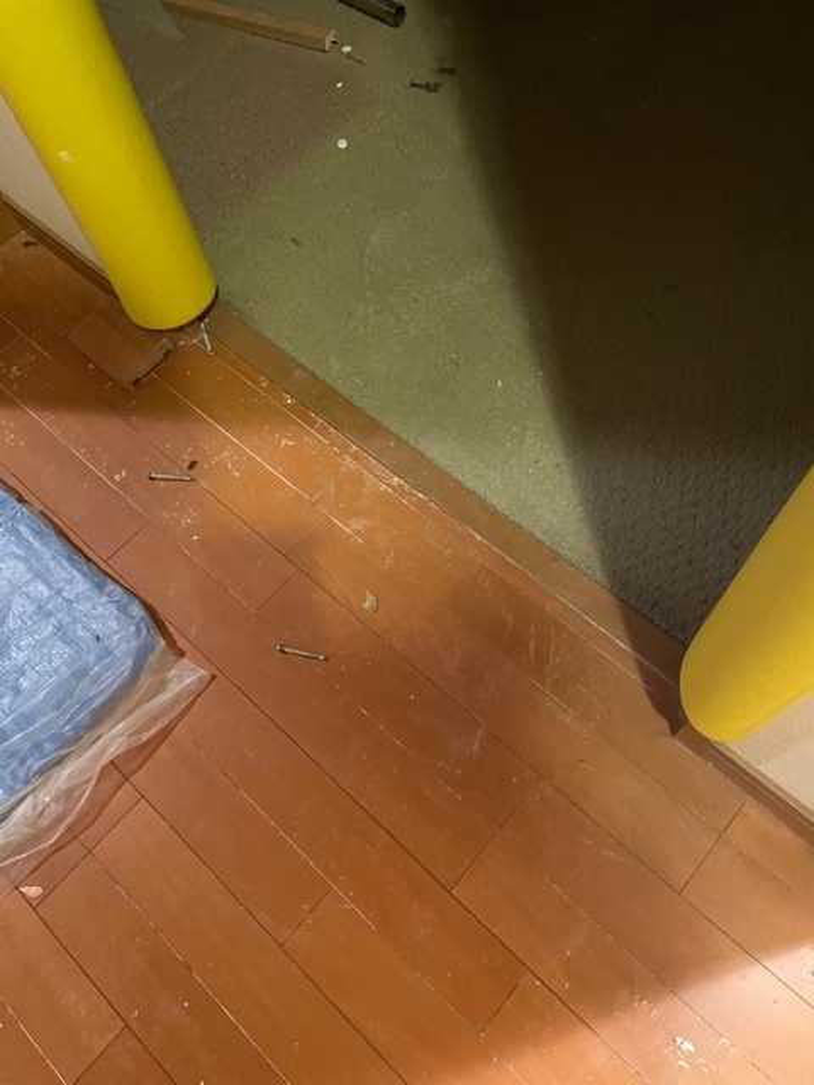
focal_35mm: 26
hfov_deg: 53.1
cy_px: 542
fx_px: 815
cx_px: 407
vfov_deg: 67.3
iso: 800
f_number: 1.6
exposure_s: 1/30
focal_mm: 4.2
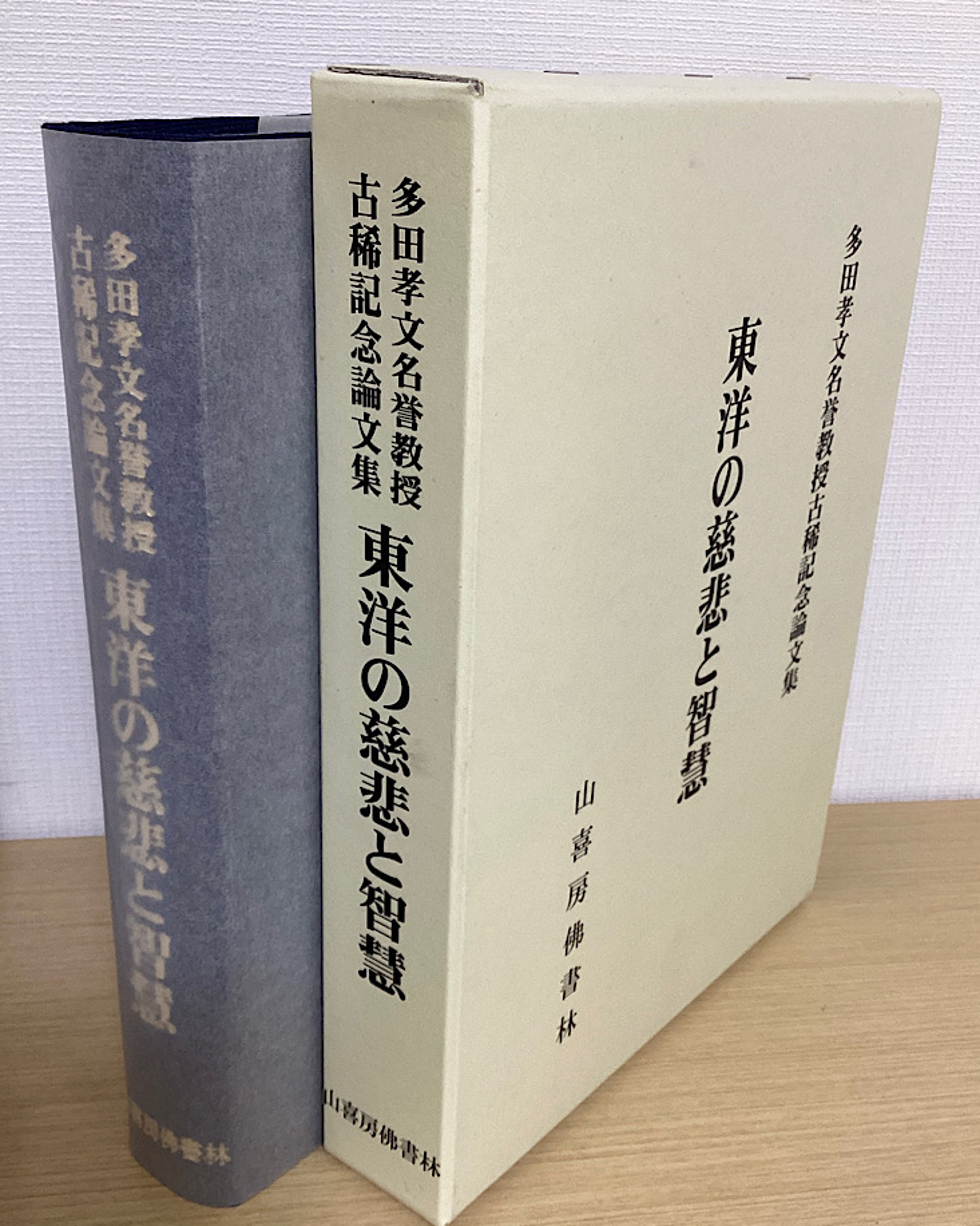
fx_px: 1196
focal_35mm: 33
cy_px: 636
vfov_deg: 54.2
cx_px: 484
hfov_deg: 44.5
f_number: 2.4
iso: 125
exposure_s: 1/50
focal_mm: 3.3
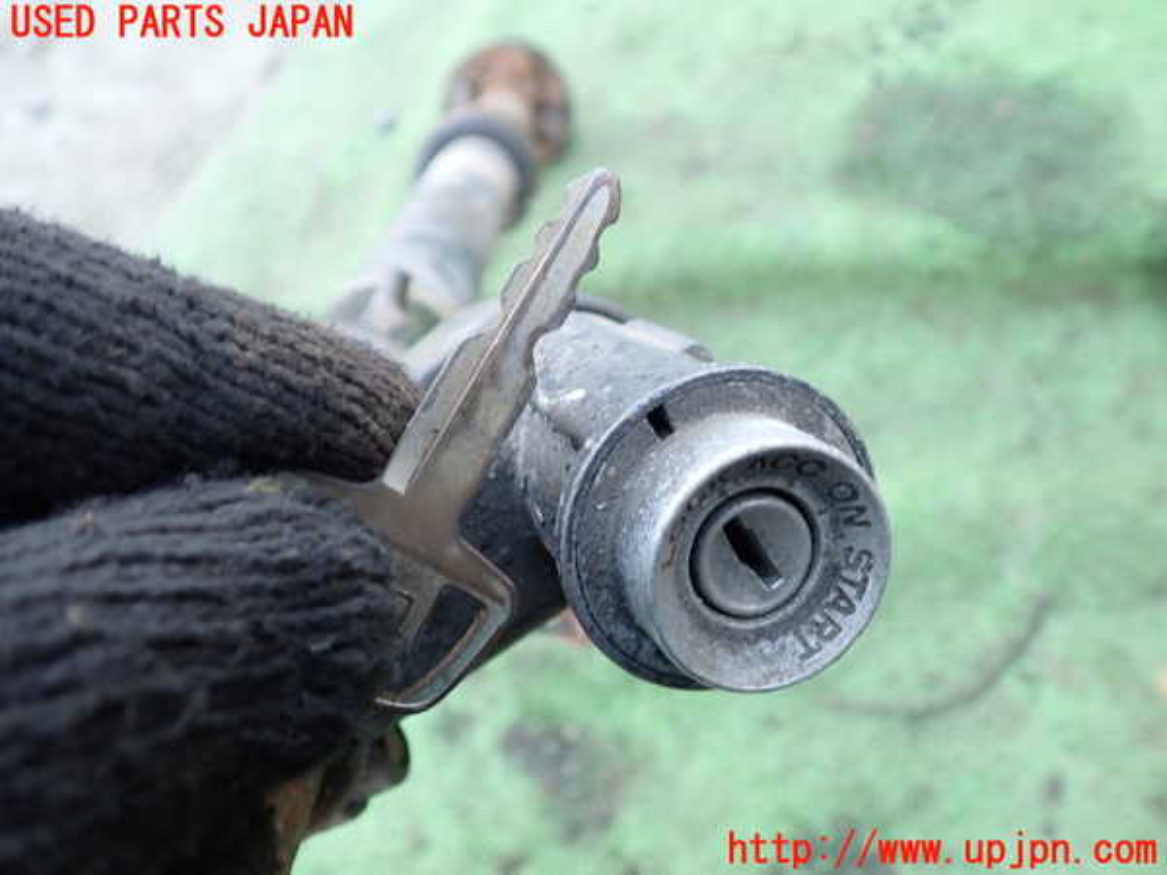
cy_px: 438
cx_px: 584
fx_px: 1011
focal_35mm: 30
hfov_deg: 60.0
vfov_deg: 46.8
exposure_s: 1/50
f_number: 2.3
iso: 200
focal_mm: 5.4
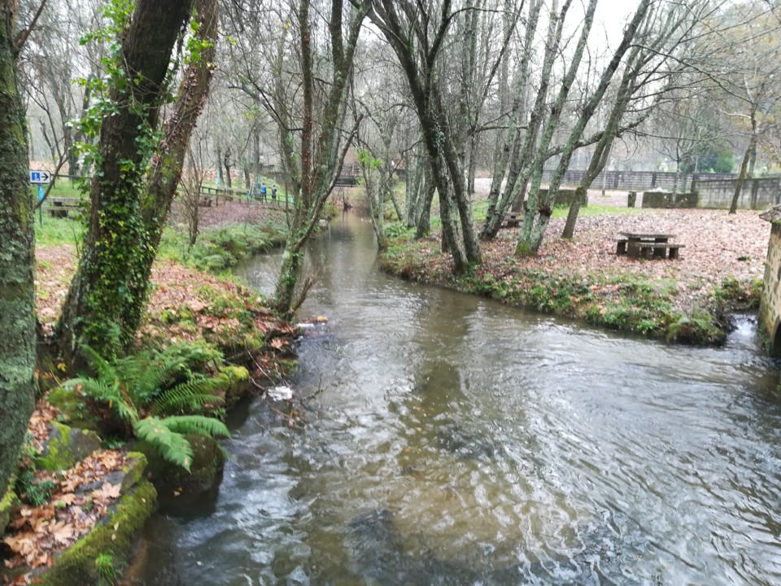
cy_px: 293
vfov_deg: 53.1
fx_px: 587
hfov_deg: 67.3
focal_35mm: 26
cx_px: 390
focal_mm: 3.83
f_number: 2.2
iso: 100
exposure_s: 1/33.3
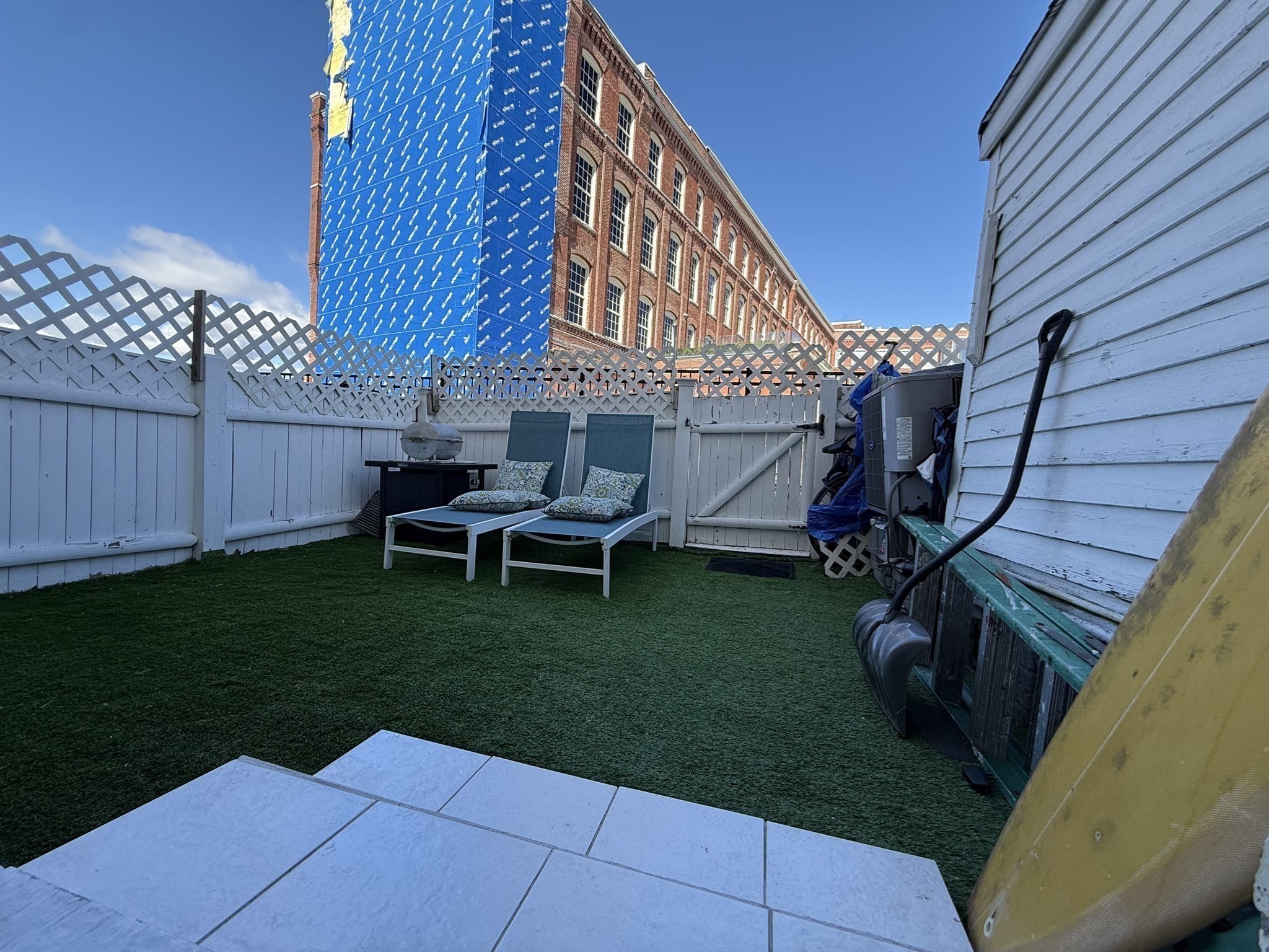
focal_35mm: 14
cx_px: 634
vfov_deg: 85.7
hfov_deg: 102.1
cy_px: 476
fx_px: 513
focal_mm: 2.22
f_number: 2.2
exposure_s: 1/590
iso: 64
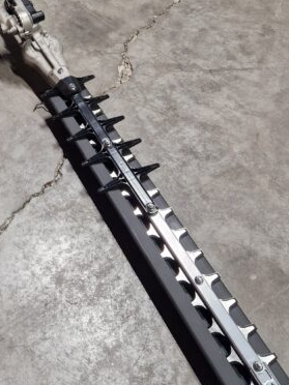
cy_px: 106
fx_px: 501
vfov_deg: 41.1
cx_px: 39
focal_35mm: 45
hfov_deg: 31.0
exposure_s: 1/100
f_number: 1.8
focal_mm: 5.4
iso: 320
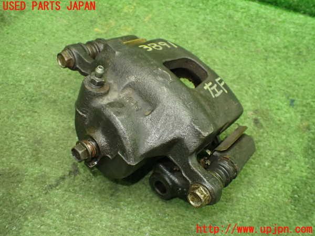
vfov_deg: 46.8
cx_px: 158
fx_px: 273
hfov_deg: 60.0
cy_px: 118
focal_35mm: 30
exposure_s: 1/60
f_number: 2.3
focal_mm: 5.4
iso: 800
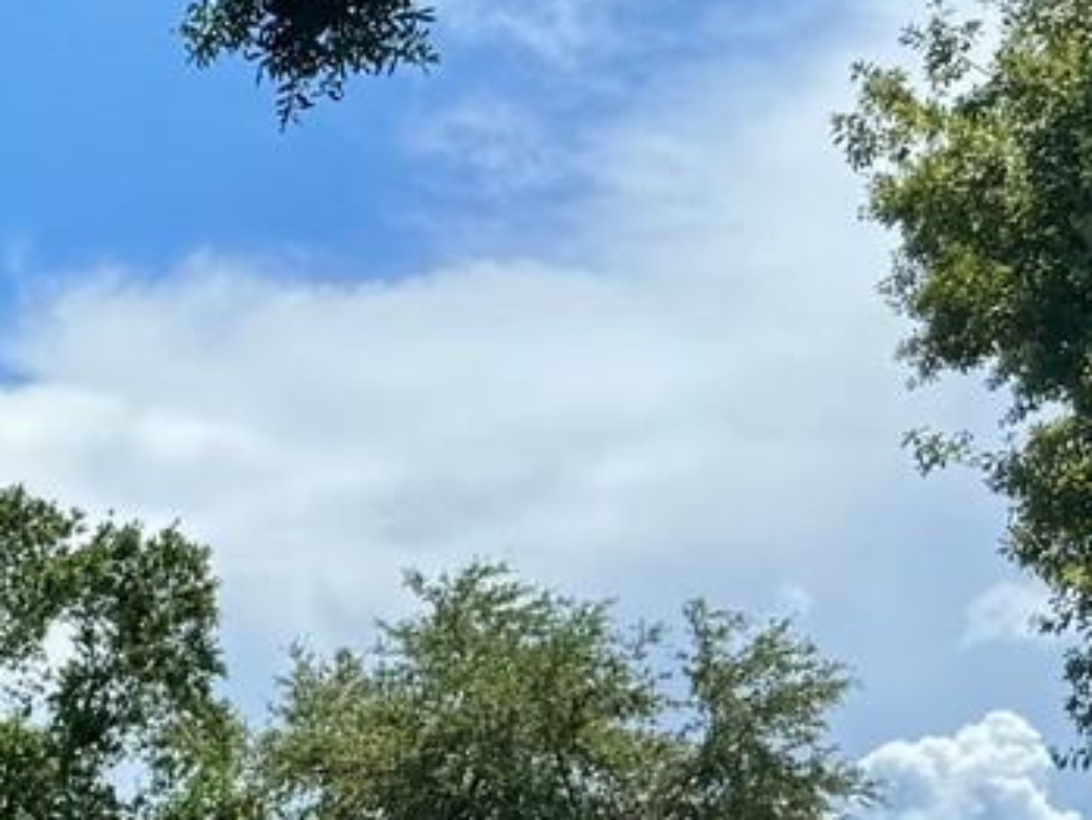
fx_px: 3471
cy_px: 1005
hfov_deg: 15.6
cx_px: -807
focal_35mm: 110
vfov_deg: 13.1
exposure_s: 1/4608
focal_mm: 6.76
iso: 80
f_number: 1.78
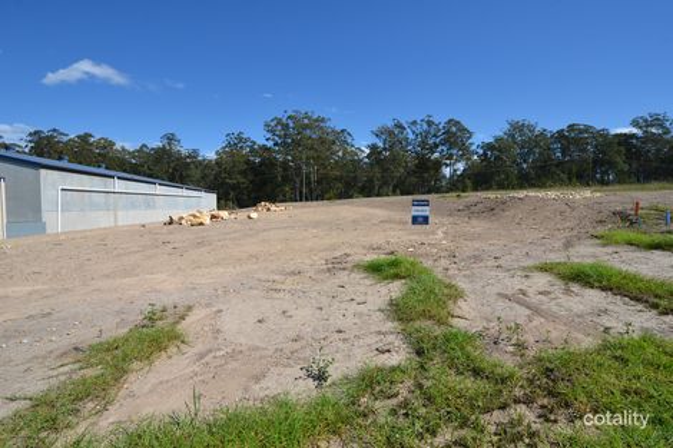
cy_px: 224
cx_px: 336
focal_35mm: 15
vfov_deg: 77.3
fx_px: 280
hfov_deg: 100.4
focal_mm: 10
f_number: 8
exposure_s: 1/320
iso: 100
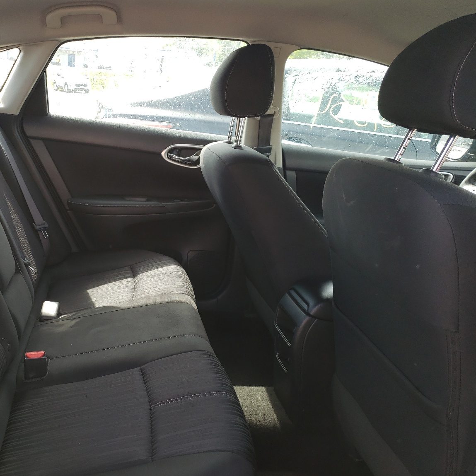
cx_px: 152
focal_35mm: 32
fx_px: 498
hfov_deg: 50.0
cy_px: 238
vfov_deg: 51.1
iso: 50
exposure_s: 1/294
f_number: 1.5
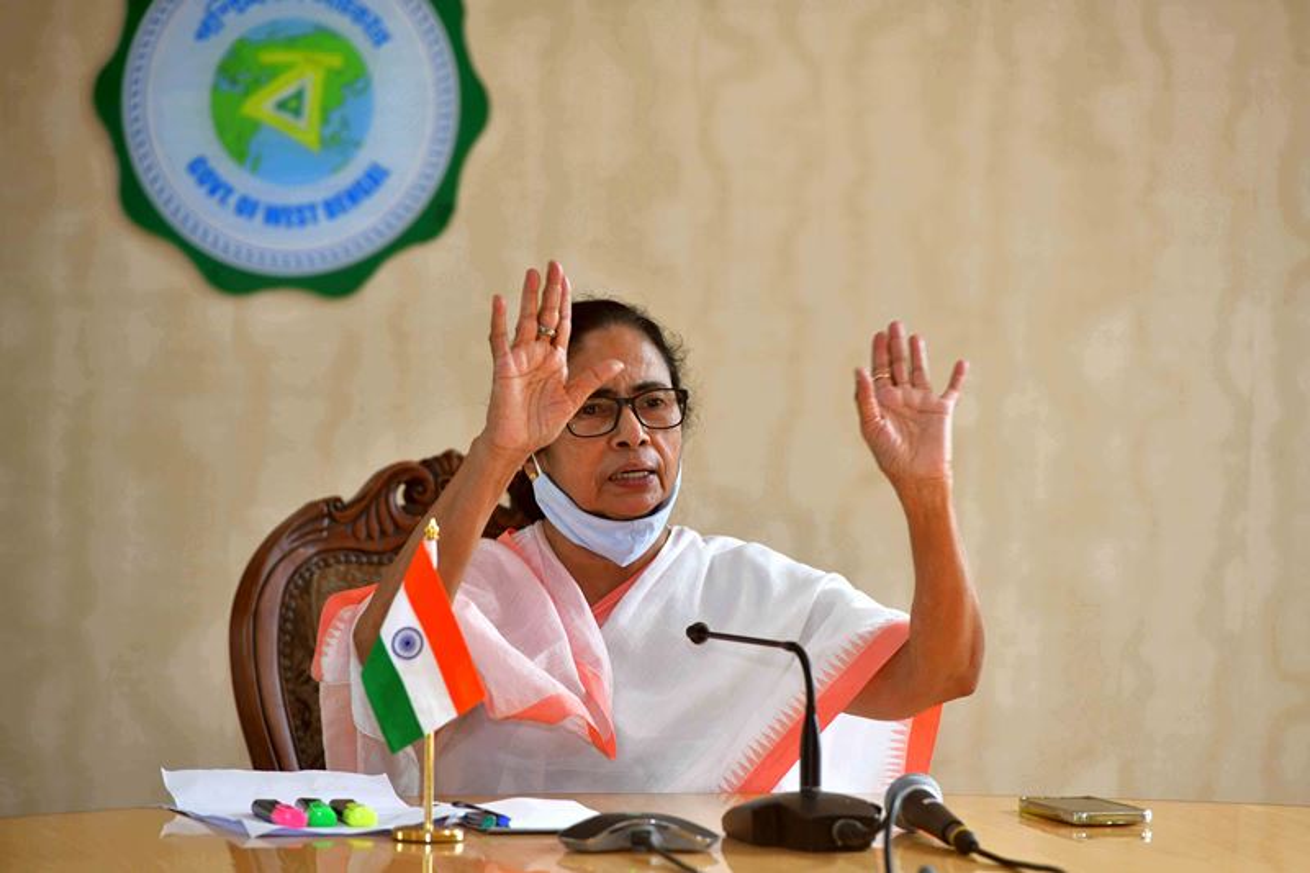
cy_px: 436
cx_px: 655
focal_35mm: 200
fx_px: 7276
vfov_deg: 6.9
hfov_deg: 10.3
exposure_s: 1/250
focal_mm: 200
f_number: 5
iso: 800
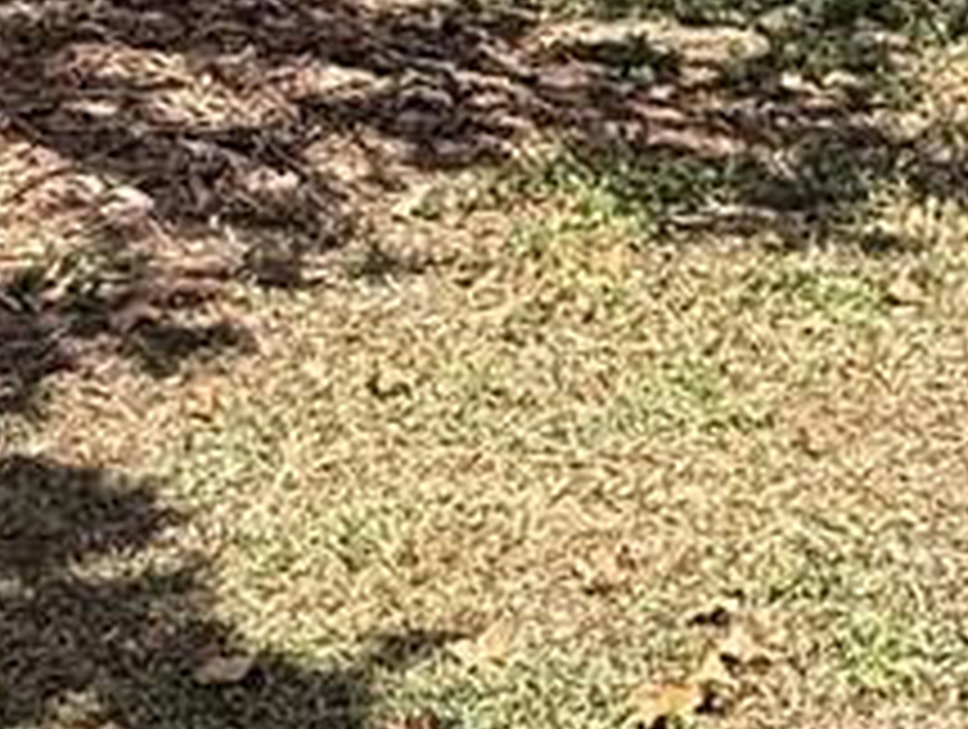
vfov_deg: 13.7
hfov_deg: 17.5
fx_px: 2913
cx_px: 1301
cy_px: -216
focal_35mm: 104
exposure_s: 1/1211
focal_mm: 2.22
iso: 50
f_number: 2.2
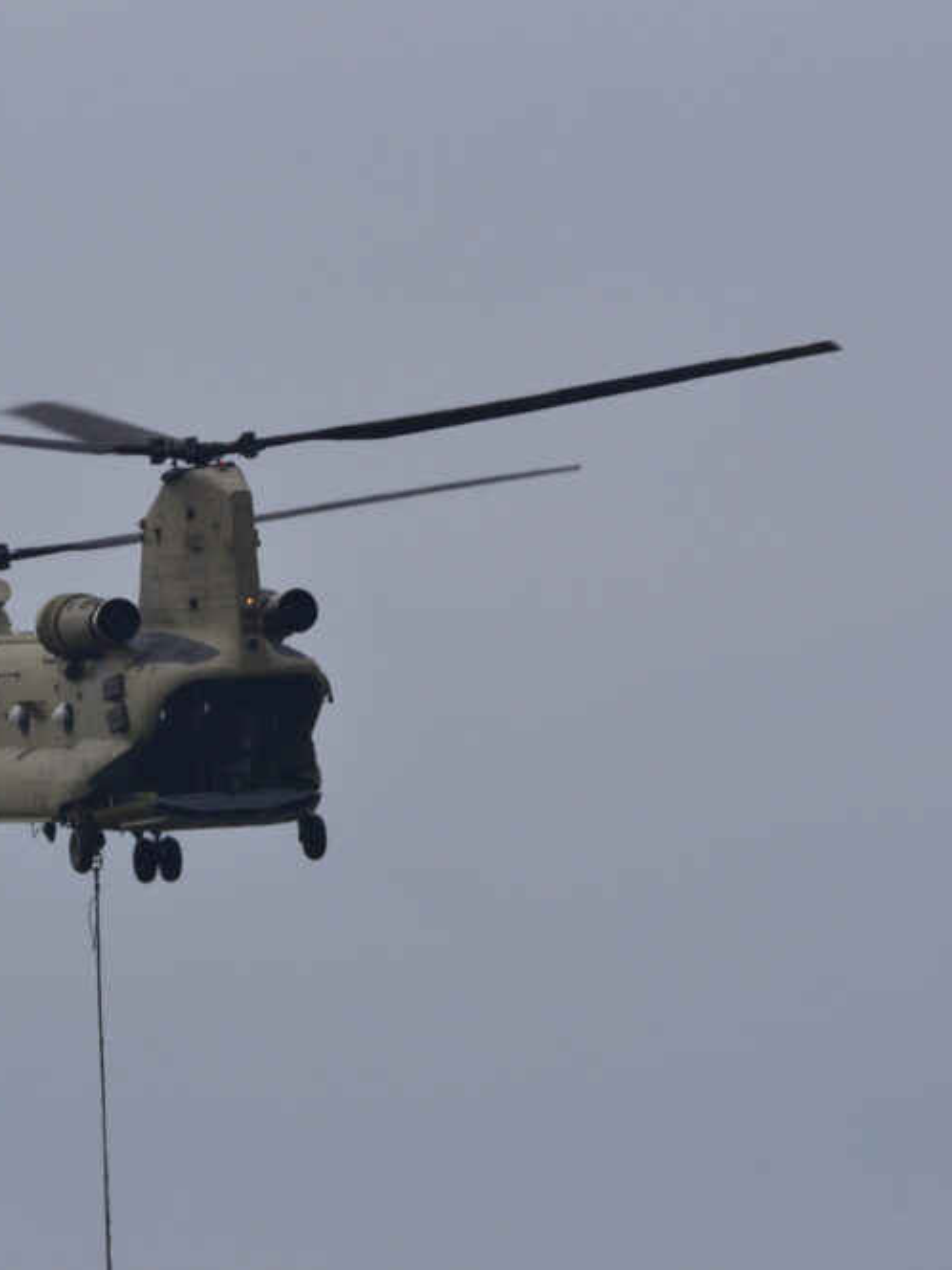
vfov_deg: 2.9
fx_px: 24678
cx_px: 166
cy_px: 634
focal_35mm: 673
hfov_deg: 2.2
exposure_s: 1/400
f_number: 11
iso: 400
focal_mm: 310
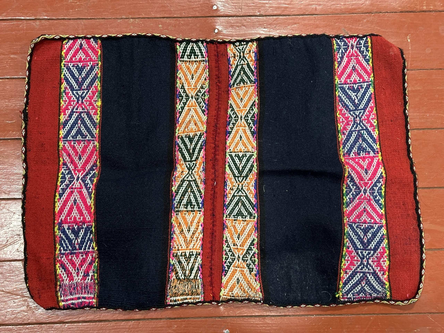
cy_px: 166
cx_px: 222
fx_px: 616
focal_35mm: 48
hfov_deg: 39.7
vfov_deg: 30.3
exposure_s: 1/40
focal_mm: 6.86
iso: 500
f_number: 1.78
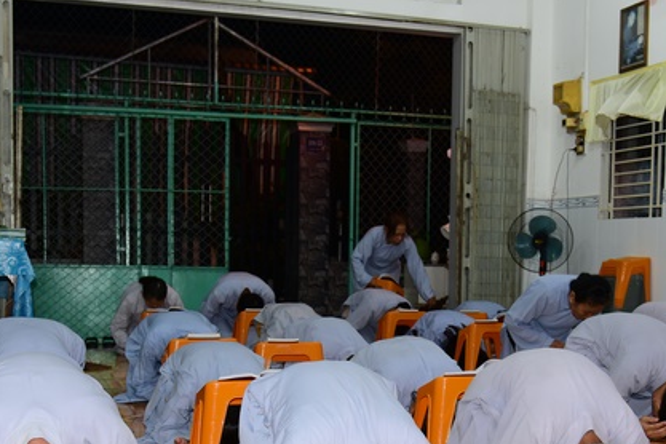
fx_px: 980
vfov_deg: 25.2
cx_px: 371
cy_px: 340
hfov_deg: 37.5
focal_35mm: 53
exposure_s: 1/60
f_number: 4
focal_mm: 34
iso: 320
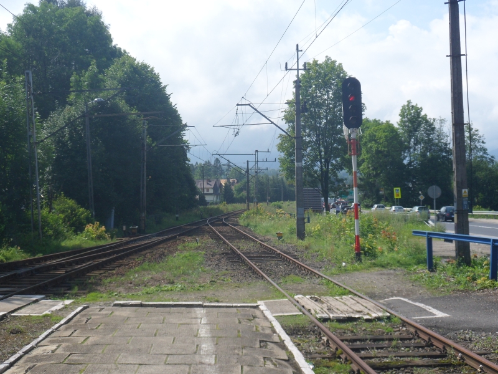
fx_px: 748
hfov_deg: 36.8
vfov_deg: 28.0
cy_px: 187
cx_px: 249
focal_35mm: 52
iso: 80
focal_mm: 8.1
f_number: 4.3
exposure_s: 1/500
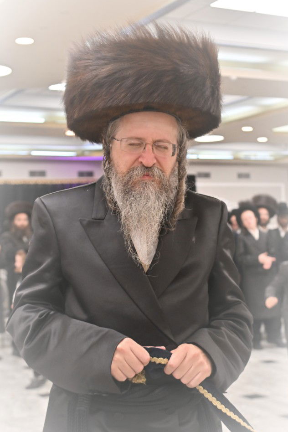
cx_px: 141
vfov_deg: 36.9
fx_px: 648
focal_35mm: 54
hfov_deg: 25.1
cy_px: 224
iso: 800
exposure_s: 1/200
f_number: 4.5
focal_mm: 50
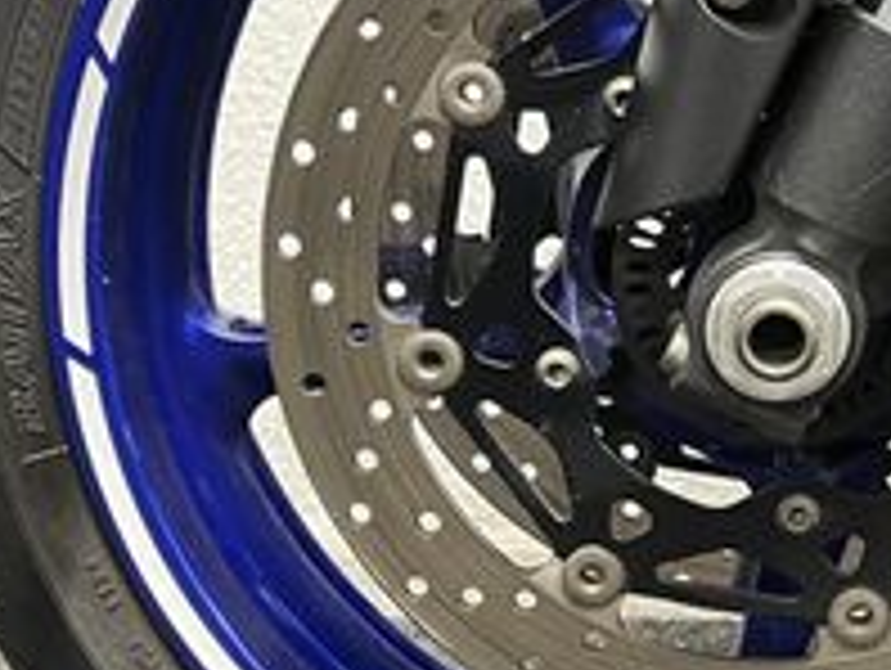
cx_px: 904
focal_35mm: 84
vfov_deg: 17.4
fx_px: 2165
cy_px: 108
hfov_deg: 22.3
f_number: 1.6
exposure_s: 1/33
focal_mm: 5.1
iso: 400
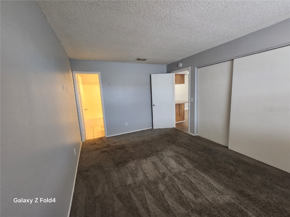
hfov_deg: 106.2
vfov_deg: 89.9
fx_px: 109
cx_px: 145
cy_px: 108
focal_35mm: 13
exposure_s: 1/40
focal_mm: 1.74
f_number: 2.2
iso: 320
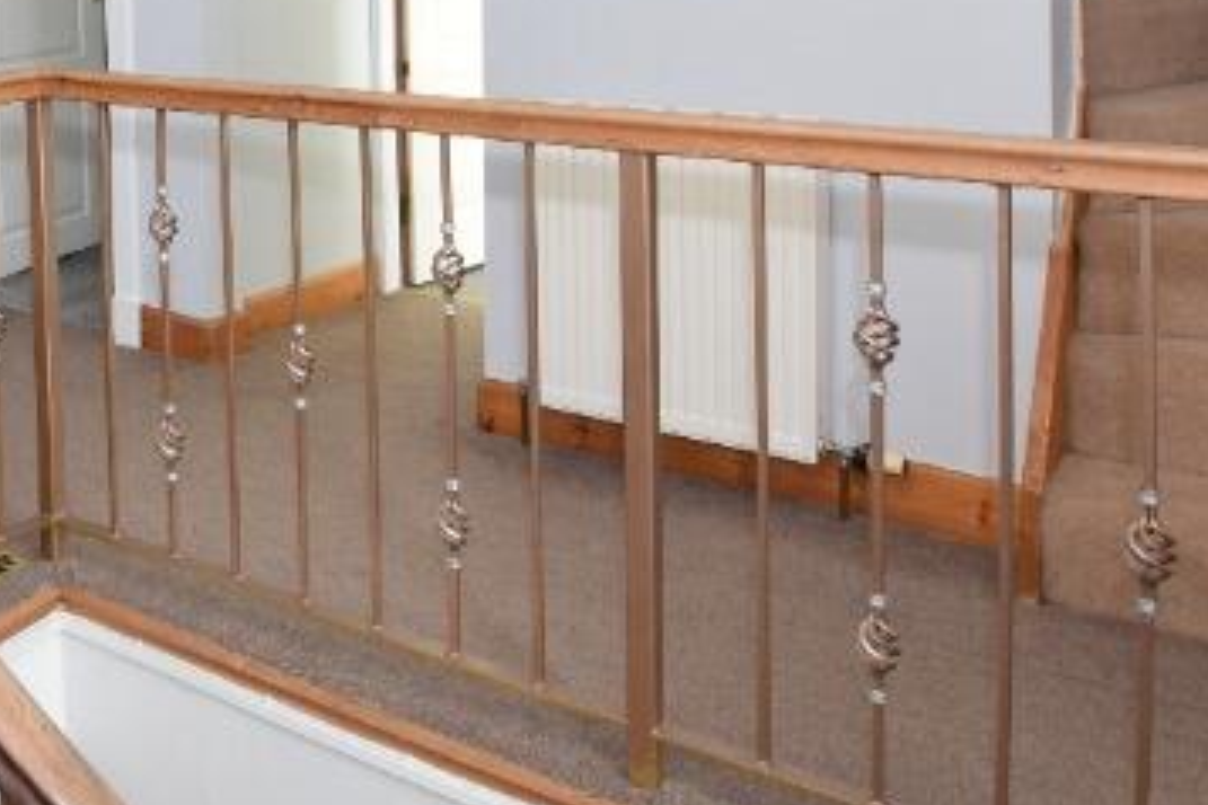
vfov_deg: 28.9
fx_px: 1443
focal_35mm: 43
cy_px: -32
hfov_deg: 38.7
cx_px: -74
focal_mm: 10
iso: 400
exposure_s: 1/80
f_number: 4.5
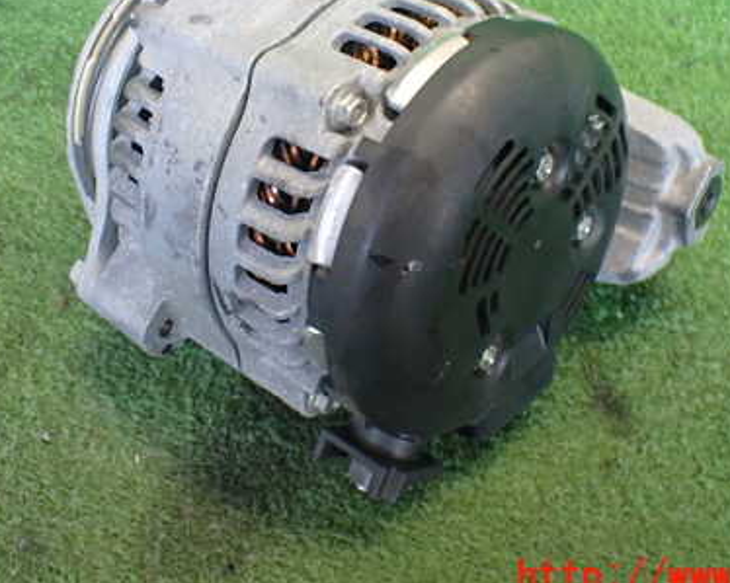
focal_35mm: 47
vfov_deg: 31.6
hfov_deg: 39.5
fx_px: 1015
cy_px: 164
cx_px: 373
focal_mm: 5.4
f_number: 2.3
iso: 800
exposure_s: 1/100
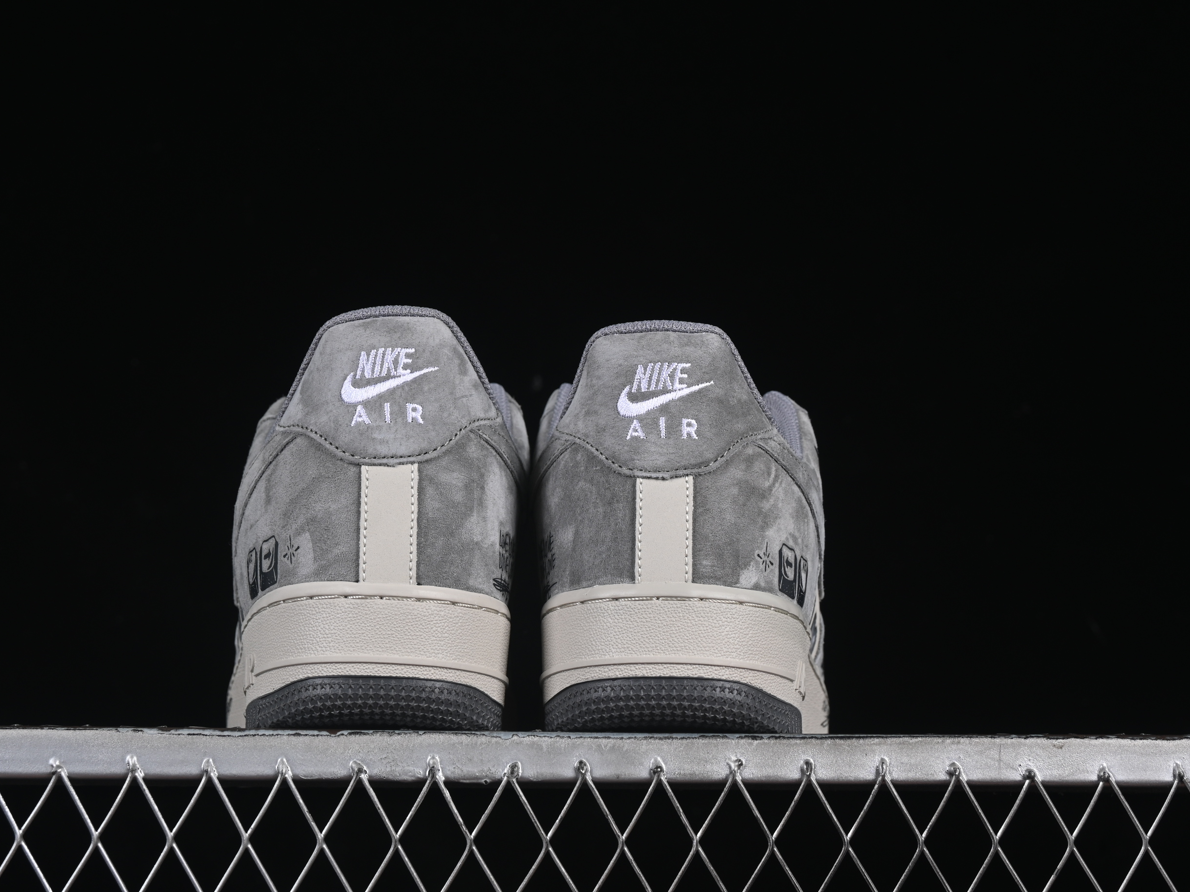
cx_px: 522
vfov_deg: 18.0
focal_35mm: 82
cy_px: 445
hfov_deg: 23.8
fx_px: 2819
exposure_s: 1/60
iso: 160
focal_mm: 50
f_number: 8
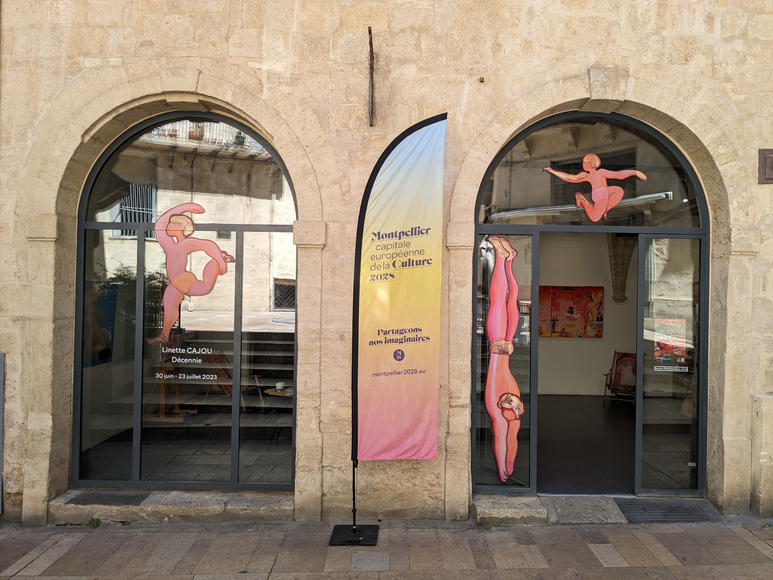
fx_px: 603
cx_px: 386
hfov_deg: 65.3
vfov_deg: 51.4
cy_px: 290
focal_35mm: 27
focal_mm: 4.38
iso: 54
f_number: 1.73
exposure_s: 1/532
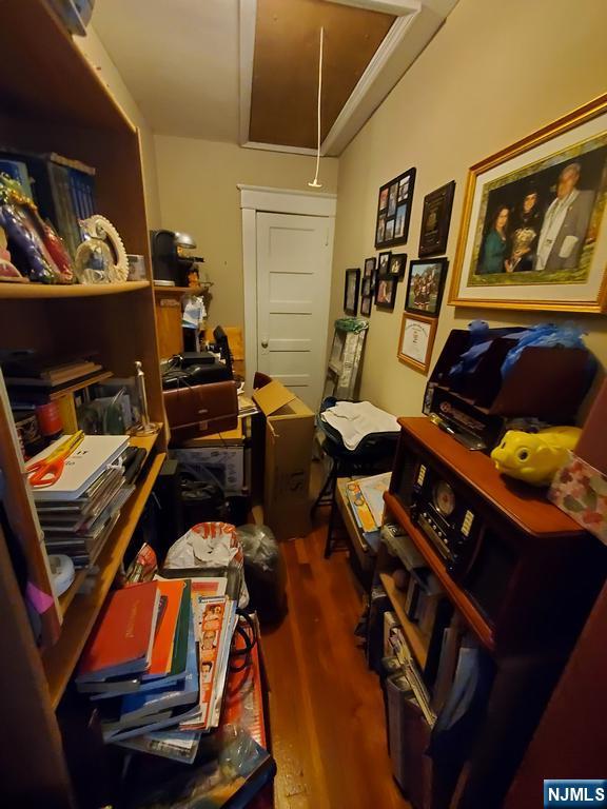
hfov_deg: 89.9
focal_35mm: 13
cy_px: 404
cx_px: 304
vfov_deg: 106.2
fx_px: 304
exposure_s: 1/17
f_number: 2.2
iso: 800
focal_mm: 1.8
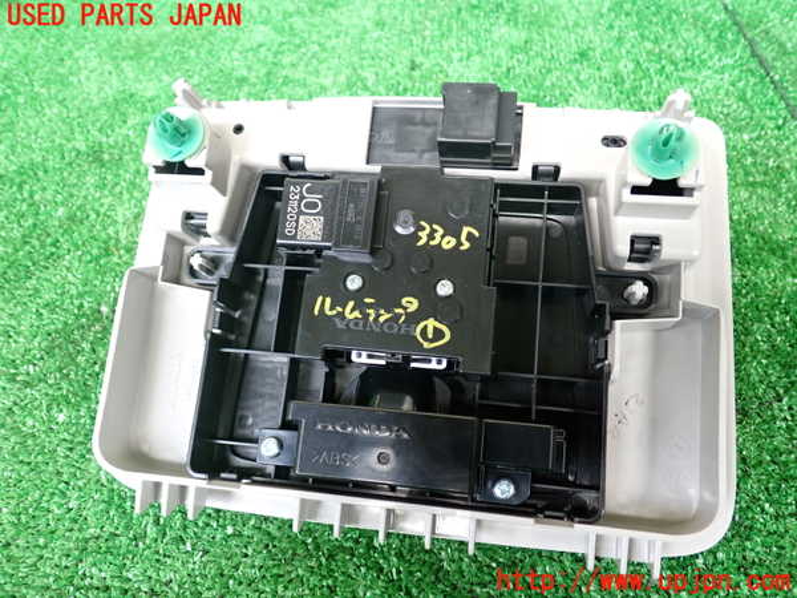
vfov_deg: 46.8
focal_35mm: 30
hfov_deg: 60.0
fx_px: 691
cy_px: 299
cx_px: 398
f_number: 2.3
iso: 320
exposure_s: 1/40
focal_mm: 5.4
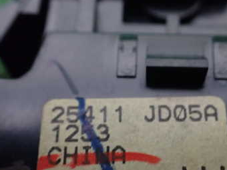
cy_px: 132
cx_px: 142
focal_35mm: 53
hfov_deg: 36.0
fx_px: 348
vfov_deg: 27.1
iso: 1250
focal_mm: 5.4
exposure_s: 1/30
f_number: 2.3
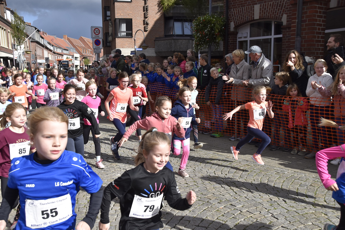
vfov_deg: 33.4
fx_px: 383
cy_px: 113
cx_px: 170
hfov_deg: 48.4
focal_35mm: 40
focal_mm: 26
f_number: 6.3
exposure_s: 1/1600
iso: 400
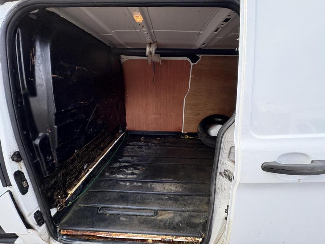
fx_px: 131
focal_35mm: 14
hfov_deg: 102.1
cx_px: 162
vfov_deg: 85.7
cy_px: 122
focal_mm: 2.22
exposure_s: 1/137
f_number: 2.2
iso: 125
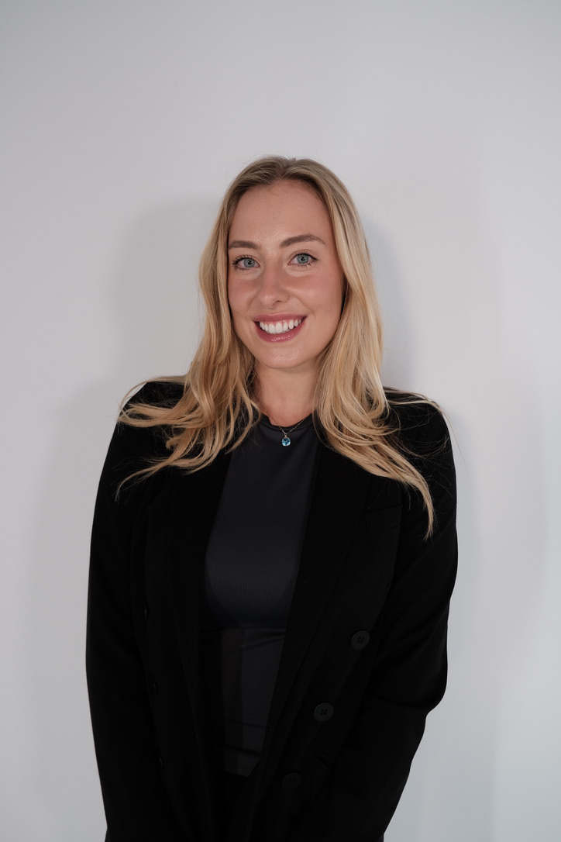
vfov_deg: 67.4
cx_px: 280
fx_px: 631
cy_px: 421
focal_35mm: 27
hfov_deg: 47.9
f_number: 3.2
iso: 320
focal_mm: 18
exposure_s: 1/110
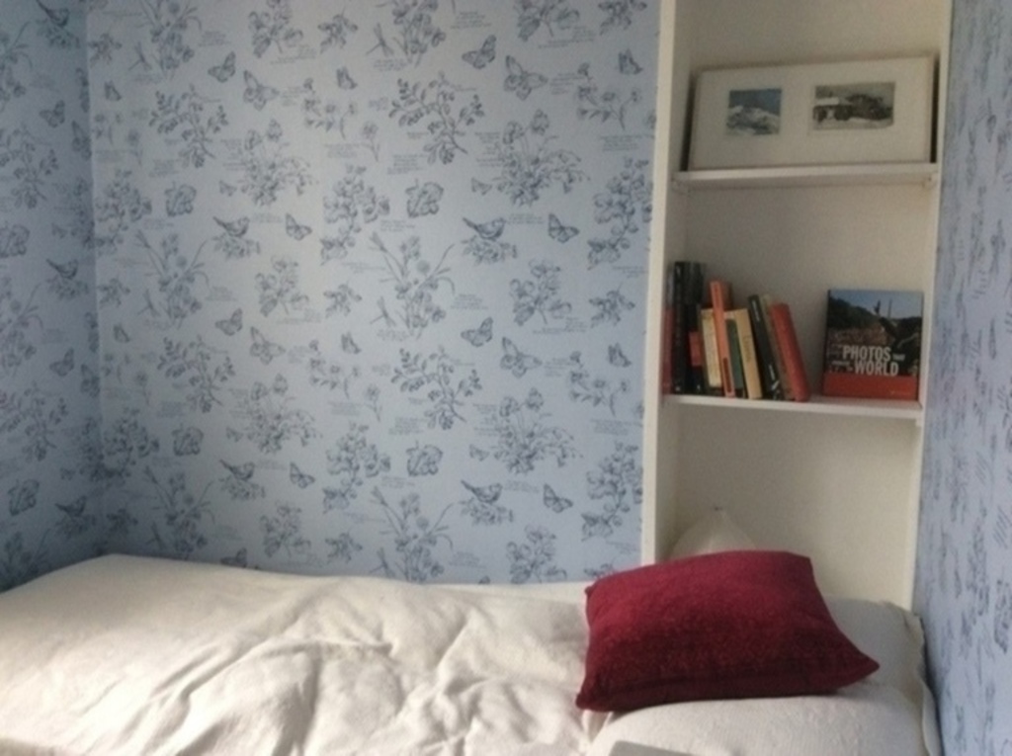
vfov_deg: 44.1
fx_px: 934
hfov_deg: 56.9
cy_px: 378
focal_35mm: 32
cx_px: 506
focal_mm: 3.3
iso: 50
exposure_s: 1/50
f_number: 2.4
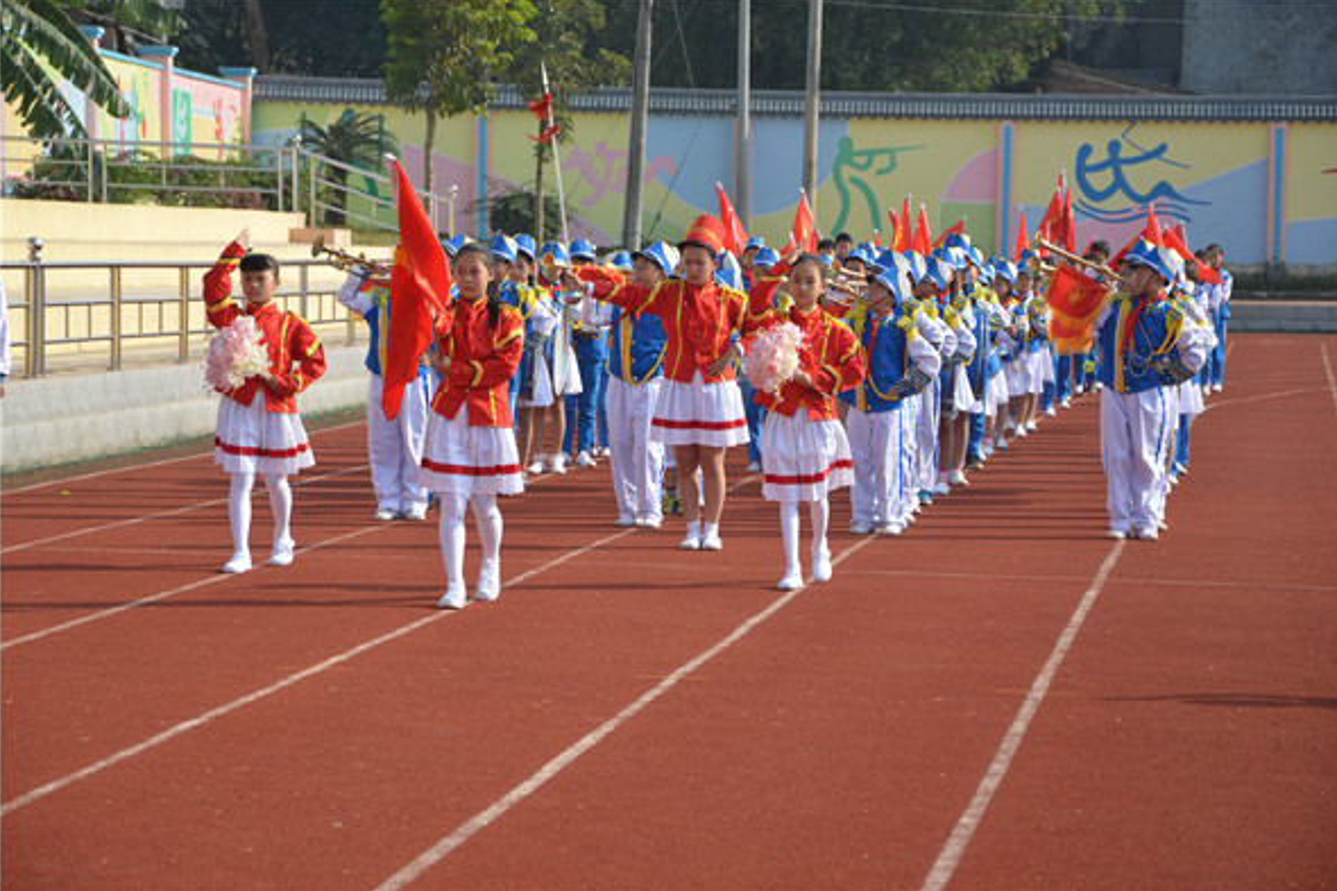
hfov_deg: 15.0
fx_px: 5086
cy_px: 443
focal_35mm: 137
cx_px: 678
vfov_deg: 10.0
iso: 200
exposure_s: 1/640
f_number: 6.3
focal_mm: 90
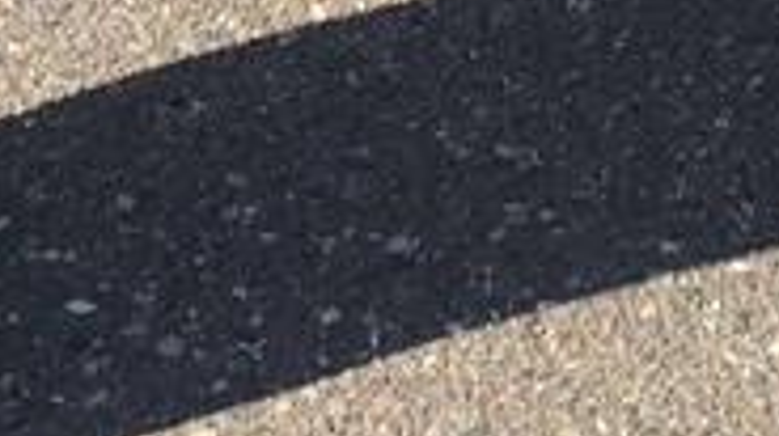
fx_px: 3507
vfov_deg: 6.2
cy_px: -1156
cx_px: 572
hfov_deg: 12.6
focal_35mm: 170
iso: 20
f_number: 1.8
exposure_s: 1/810
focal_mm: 3.99
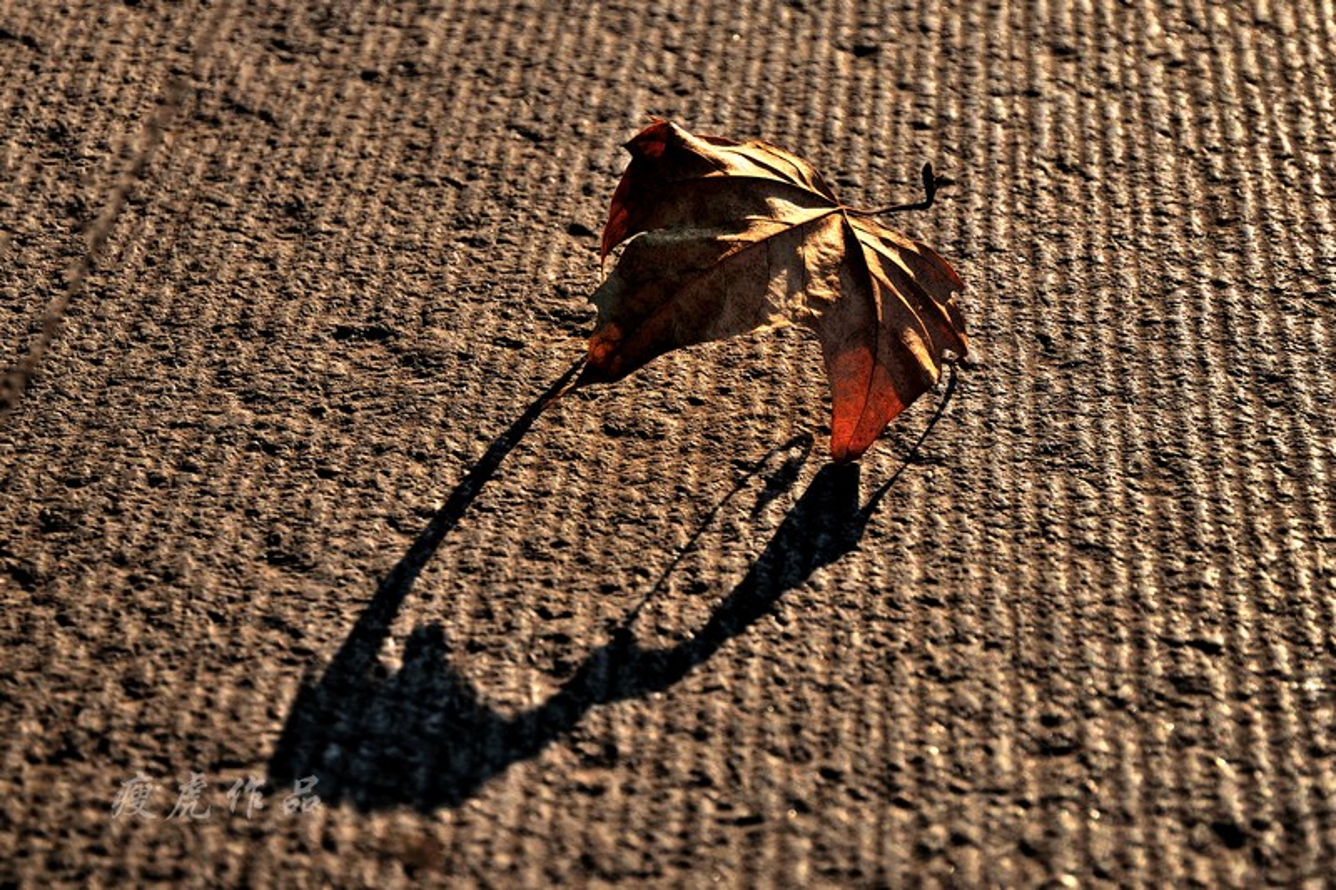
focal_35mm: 75
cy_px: 445
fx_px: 2783
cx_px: 668
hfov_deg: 27.0
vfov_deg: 18.2
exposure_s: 1/1000
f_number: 5
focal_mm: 50
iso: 320
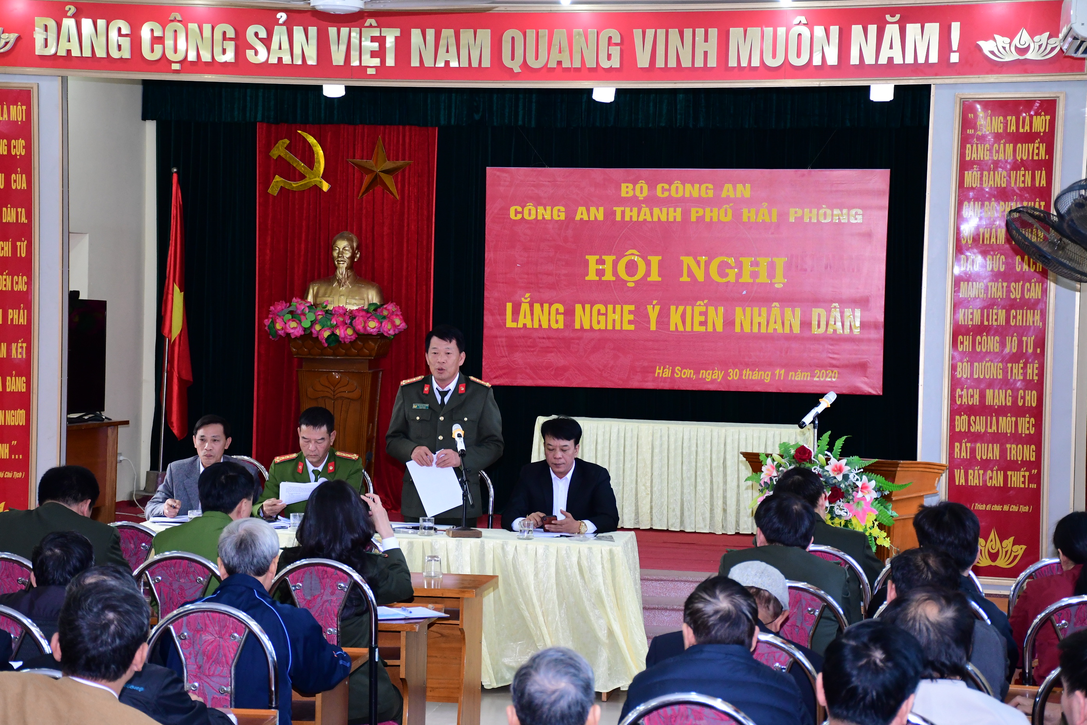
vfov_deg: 17.5
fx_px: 2355
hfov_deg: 26.0
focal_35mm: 78
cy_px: 362
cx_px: 544
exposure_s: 1/200
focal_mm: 52
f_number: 6.3
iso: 2000
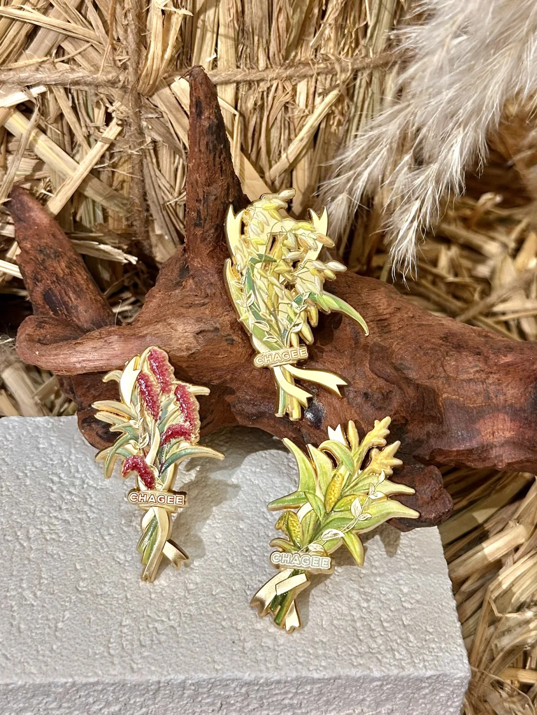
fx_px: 992
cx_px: 268
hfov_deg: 30.3
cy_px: 358
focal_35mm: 48
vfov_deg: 39.6
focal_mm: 6.86
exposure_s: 1/50
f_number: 1.78
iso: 80
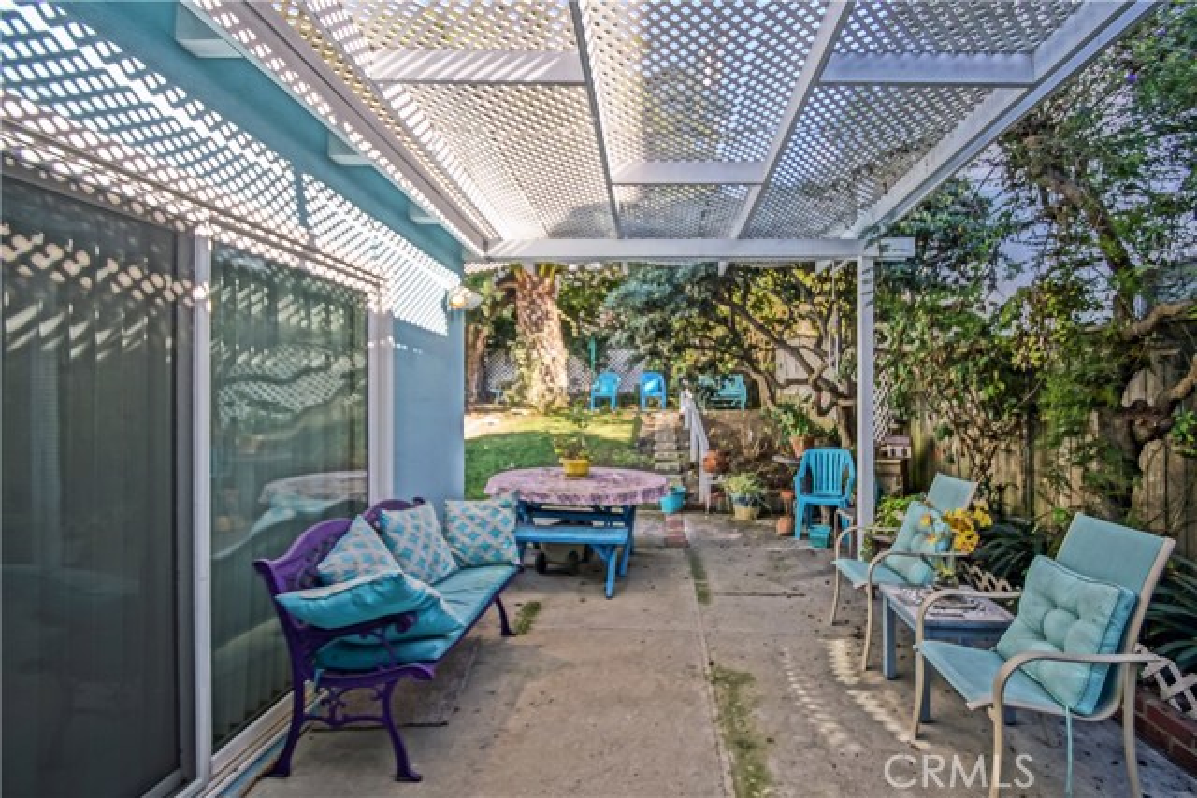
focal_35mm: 15
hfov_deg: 100.4
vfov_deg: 77.4
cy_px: 399
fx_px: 499
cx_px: 598
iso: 100
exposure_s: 1/60
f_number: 3.5
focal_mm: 10
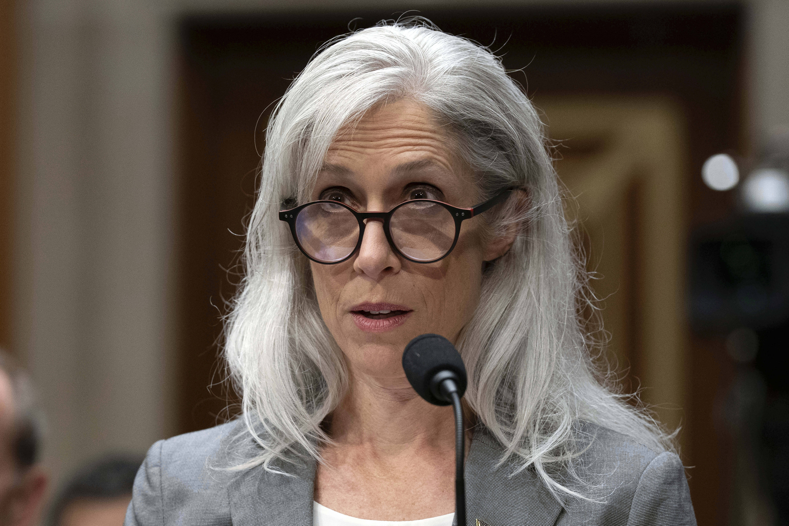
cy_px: 263
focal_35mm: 200
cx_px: 394
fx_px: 4383
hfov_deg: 10.3
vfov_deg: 6.9
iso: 2500
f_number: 4
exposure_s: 1/320
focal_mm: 200
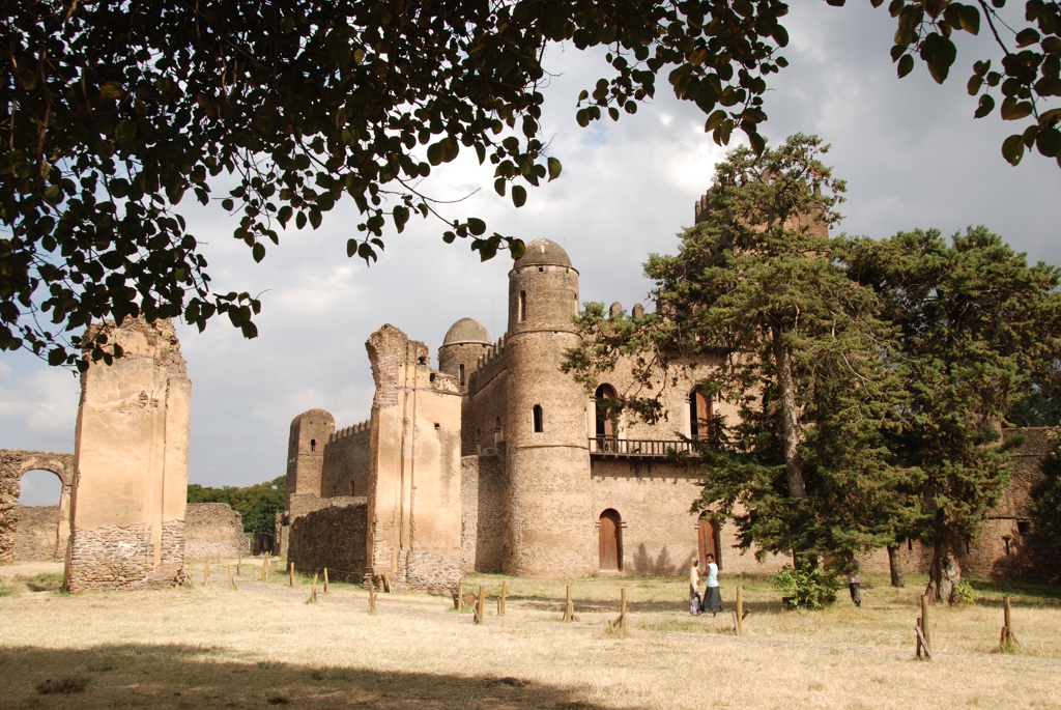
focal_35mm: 33
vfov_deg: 40.1
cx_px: 530
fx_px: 974
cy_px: 355
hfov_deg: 57.2
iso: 100
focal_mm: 22
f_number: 7.1
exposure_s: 1/200
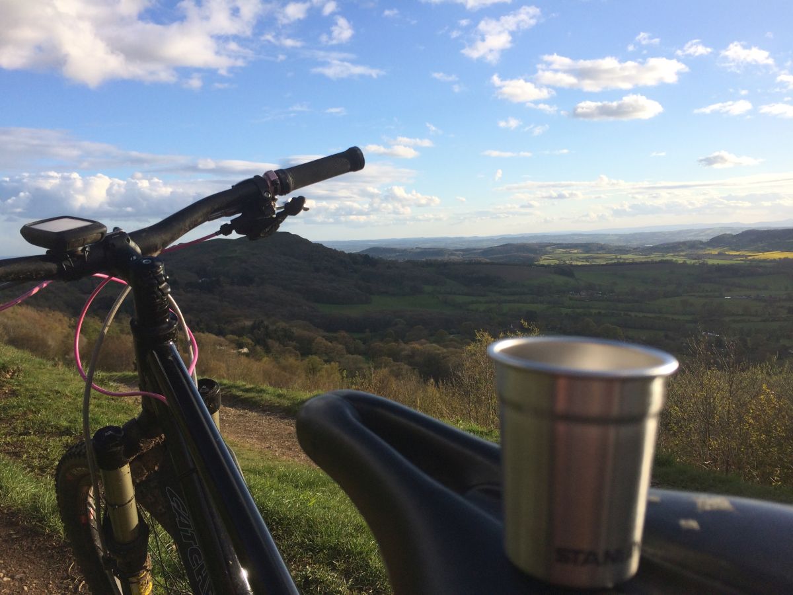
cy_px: 298
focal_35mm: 29
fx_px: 664
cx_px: 396
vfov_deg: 48.2
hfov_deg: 61.7
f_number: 2.2
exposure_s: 1/1325
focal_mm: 4.15
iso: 32
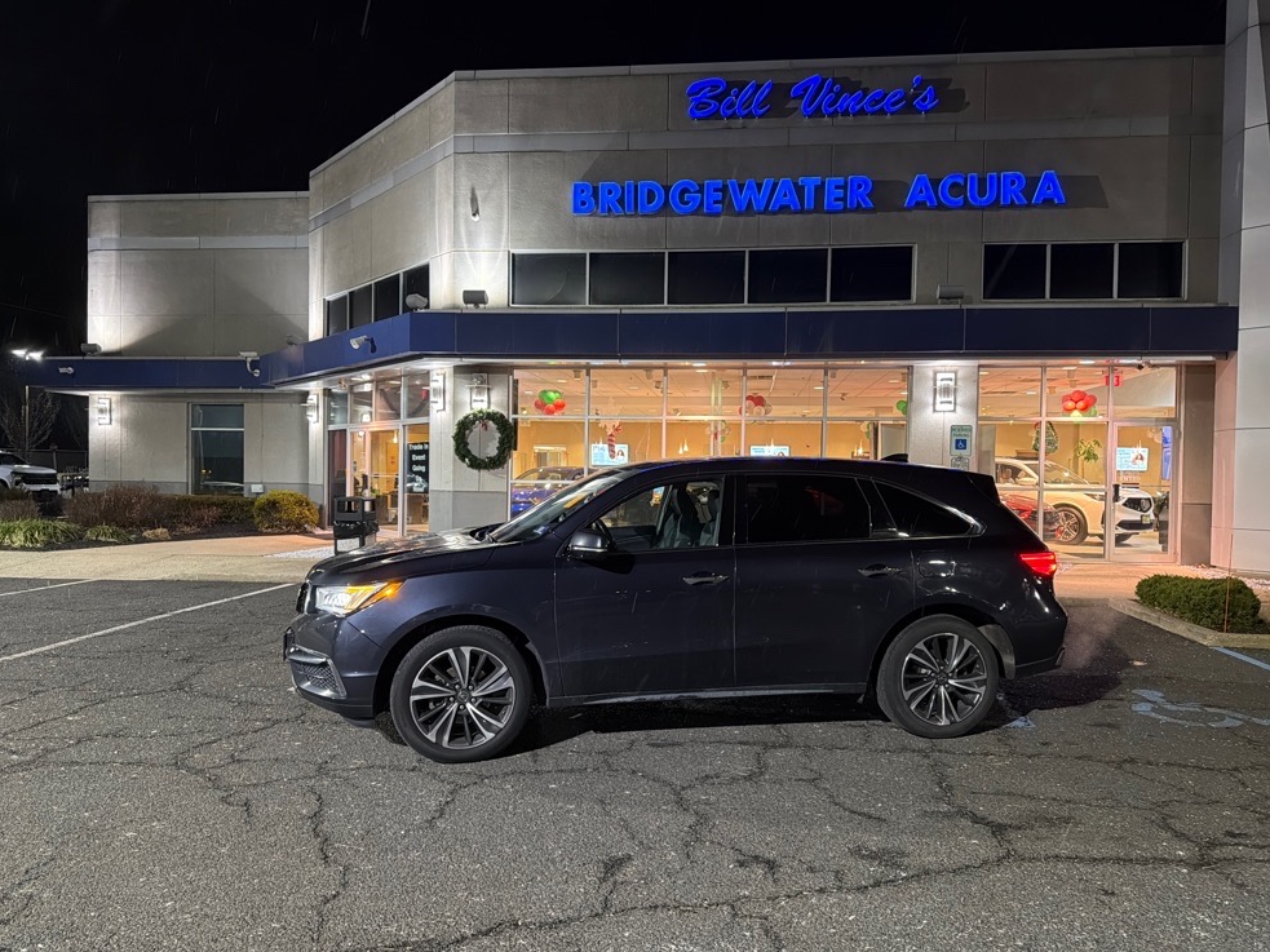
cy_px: 490
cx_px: 638
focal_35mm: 25
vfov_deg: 54.9
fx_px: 917
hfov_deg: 69.4
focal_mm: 6.76
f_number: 1.78
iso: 640
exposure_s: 1/40
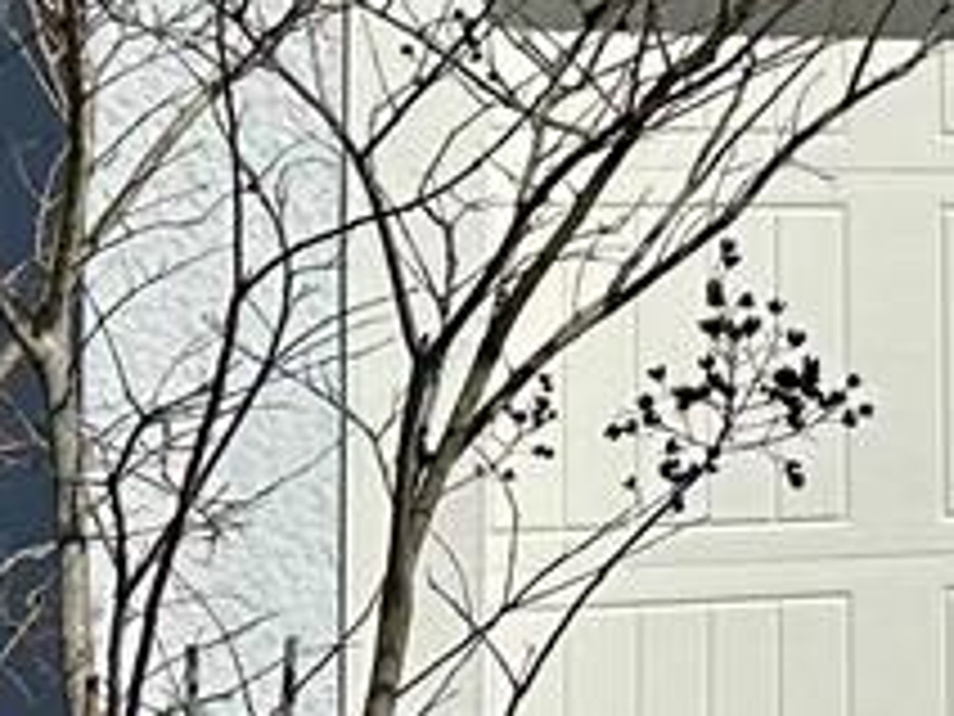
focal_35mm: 181
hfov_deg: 9.7
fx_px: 4988
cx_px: 2259
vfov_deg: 8.1
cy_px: -131
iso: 80
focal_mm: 6.86
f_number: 1.78
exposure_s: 1/15625
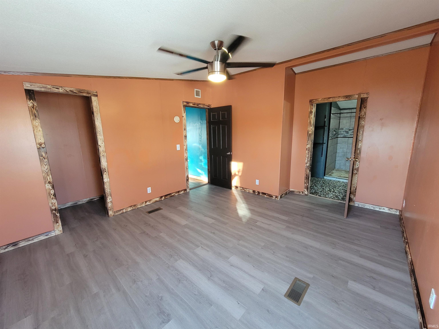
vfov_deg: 89.9
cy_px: 164
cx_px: 220
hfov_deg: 106.2
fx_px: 165
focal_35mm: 13
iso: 320
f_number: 2.2
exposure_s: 1/60
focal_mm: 2.2
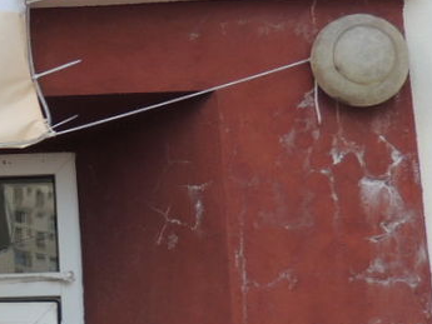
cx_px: -318
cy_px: 329
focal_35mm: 134
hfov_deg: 13.4
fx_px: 1673
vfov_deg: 11.0
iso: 100
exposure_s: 1/125
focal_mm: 5.8
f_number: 3.2
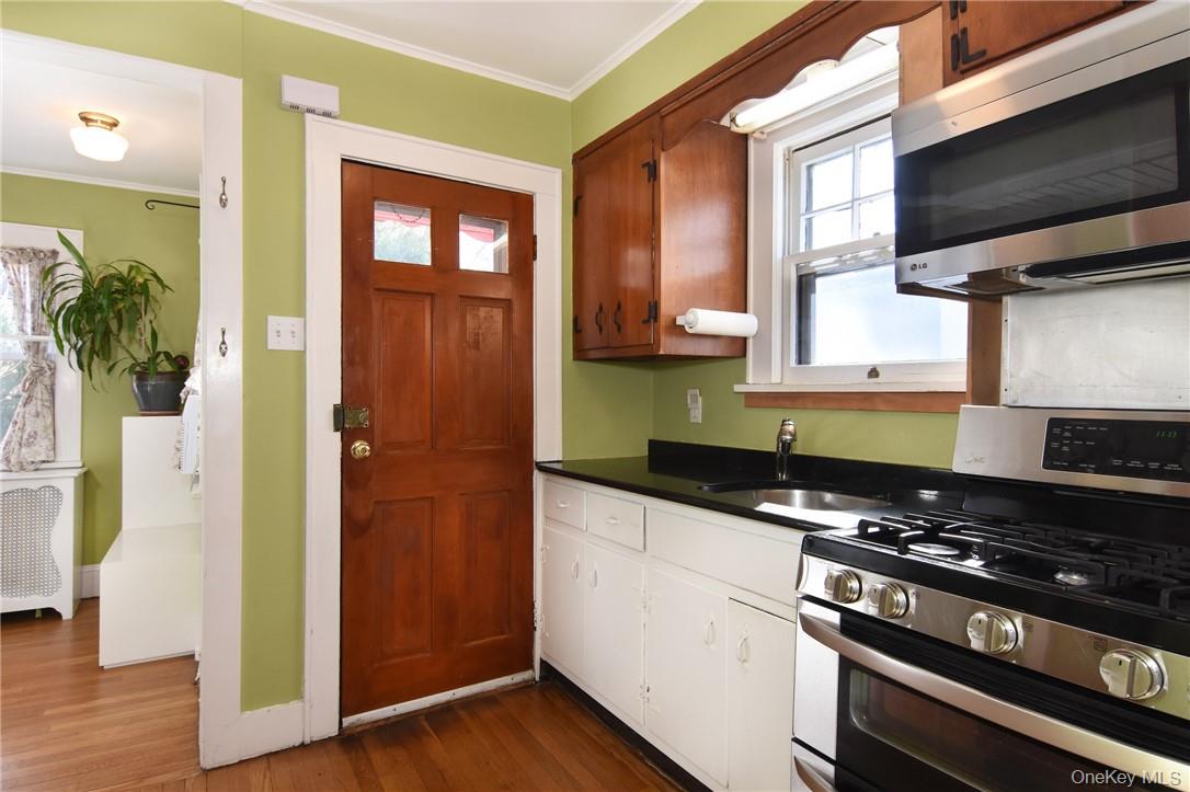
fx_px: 595
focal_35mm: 18
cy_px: 396
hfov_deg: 90.0
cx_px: 595
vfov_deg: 67.3
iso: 640
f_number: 11
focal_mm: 12
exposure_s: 1/40
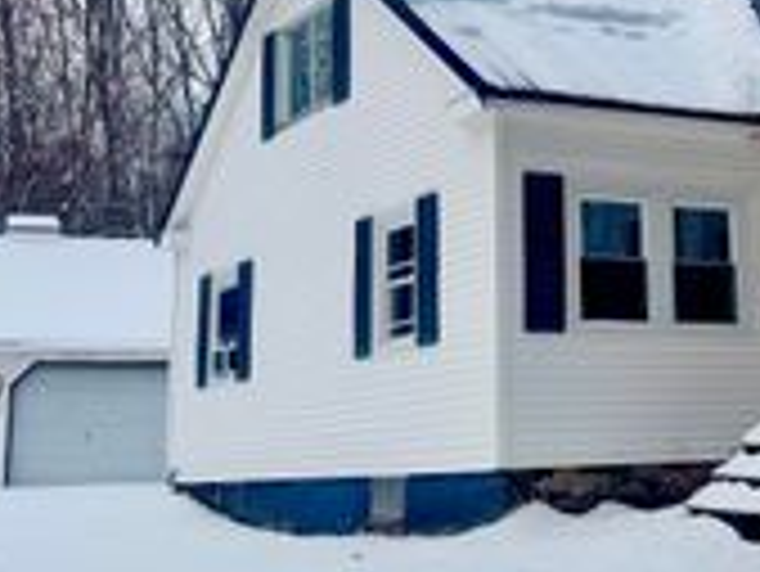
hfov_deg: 26.5
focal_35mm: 71
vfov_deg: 20.5
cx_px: 670
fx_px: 1560
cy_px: 128
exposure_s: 1/5319
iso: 80
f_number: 1.78
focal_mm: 6.76
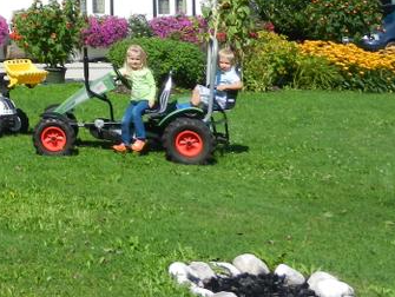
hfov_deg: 20.8
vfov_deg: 16.6
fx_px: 948
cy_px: -108
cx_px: -160
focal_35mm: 83
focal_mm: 5.1
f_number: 3.6
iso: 160
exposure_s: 1/1600
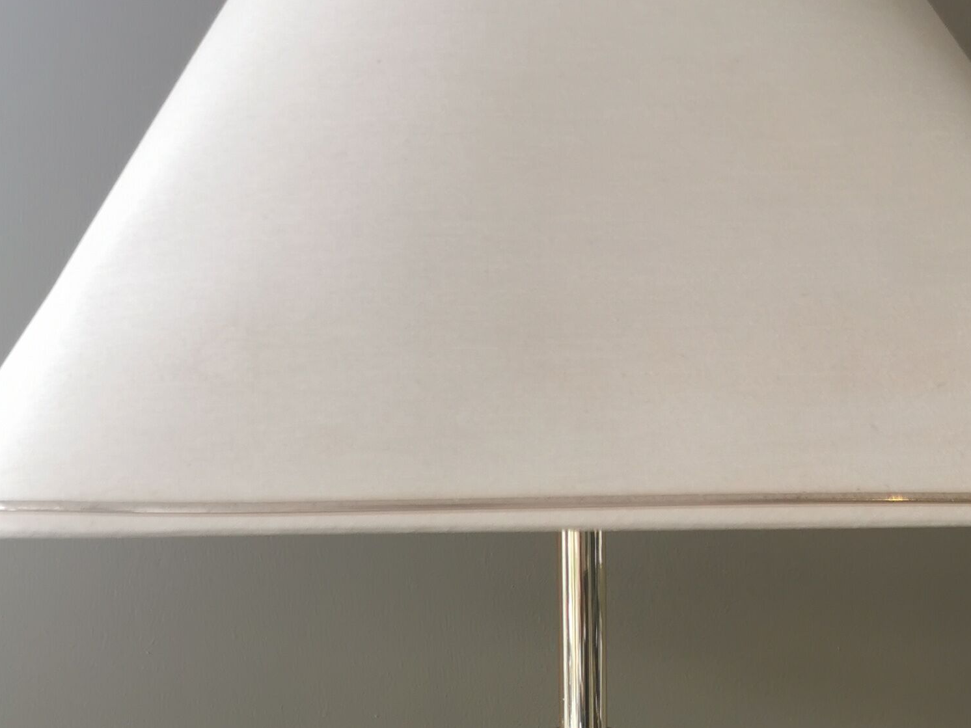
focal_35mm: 66
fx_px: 1851
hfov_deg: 29.2
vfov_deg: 20.9
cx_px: 627
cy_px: 850
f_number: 1.6
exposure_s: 1/100
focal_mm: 5.56
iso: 50
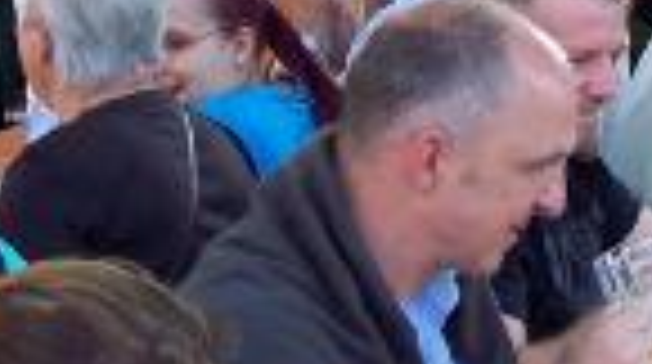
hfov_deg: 14.6
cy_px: -191
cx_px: 468
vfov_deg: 8.0
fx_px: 2537
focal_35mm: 147
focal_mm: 8
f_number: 3.4
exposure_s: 1/60
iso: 100
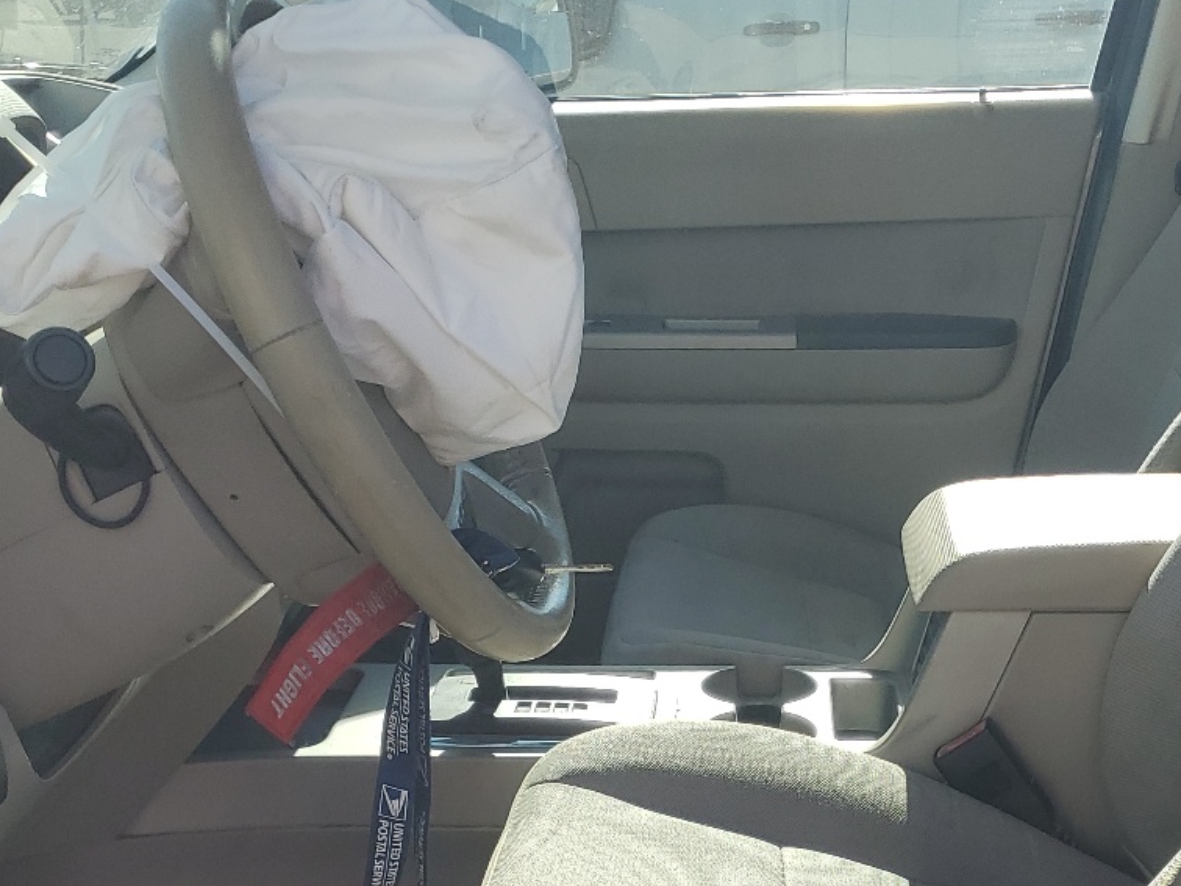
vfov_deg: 26.3
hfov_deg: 34.8
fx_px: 1876
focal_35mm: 55
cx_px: 737
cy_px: 645
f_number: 1.5
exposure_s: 1/1667
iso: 50
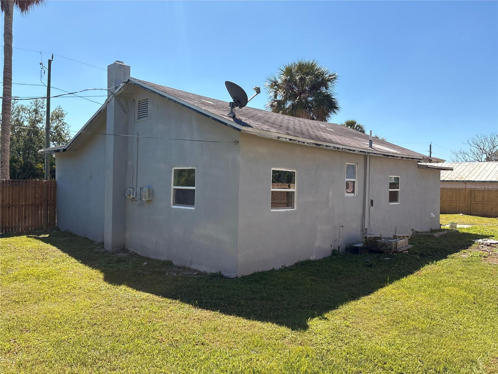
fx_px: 374
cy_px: 187
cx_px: 249
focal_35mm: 26
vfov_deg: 53.1
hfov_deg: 67.3
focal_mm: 5.96
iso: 50
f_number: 1.6
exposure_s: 1/2865
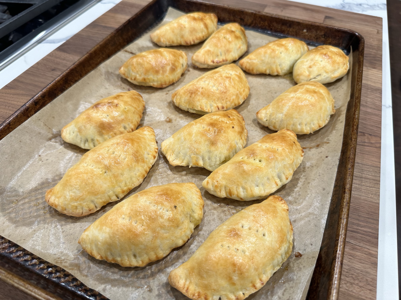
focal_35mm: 24
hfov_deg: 71.6
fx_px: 278
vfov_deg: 56.8
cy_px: 150
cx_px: 200
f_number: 1.78
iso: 125
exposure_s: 1/60
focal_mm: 6.86
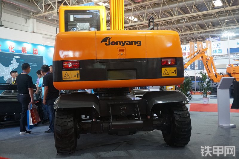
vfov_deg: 36.9
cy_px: 80
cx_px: 120
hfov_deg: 53.1
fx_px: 239
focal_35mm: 36
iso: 800
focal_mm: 24
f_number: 5
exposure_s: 1/50
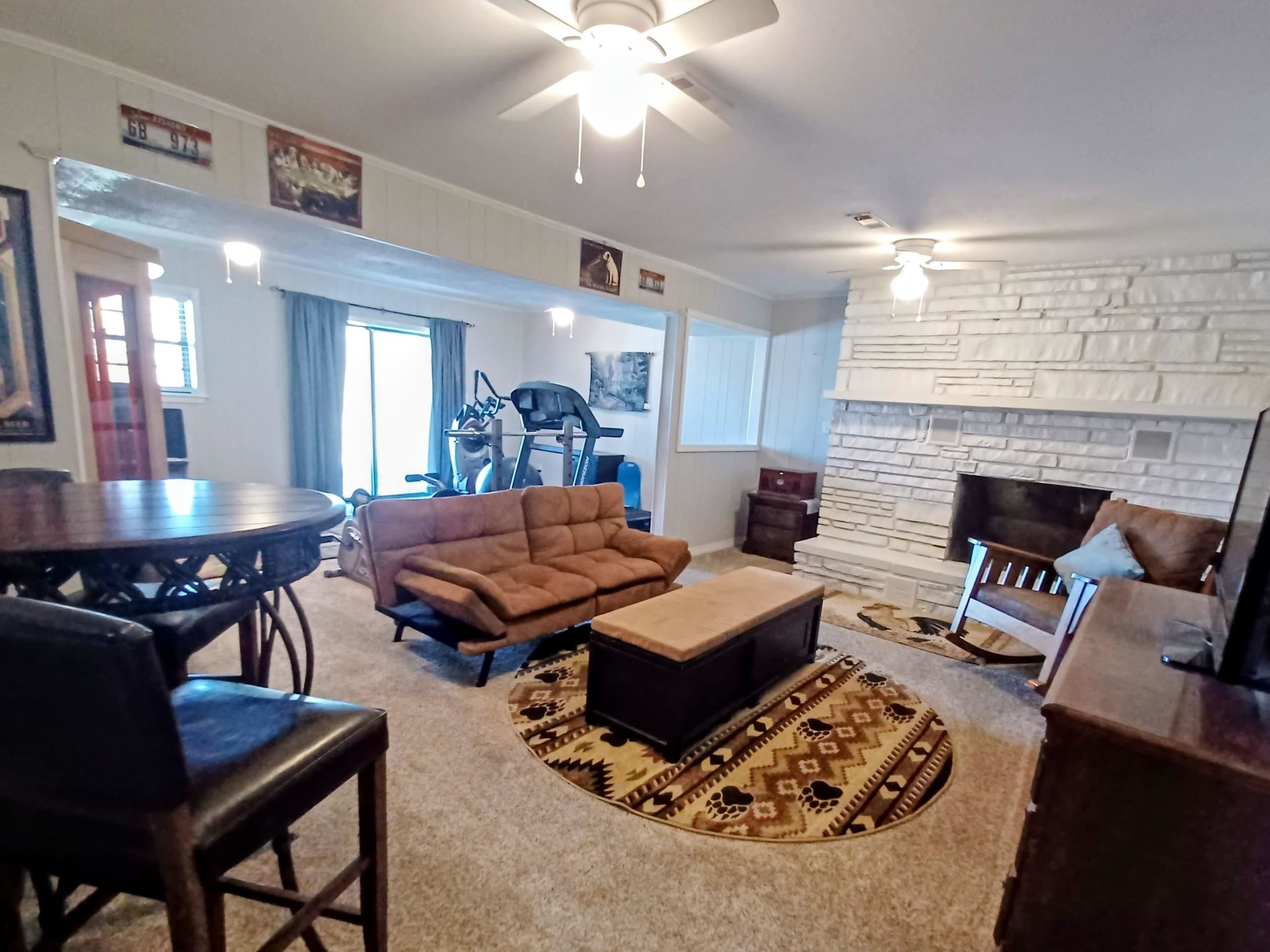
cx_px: 635
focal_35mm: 13
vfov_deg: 89.9
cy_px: 476
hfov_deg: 106.2
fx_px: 477
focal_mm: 1.42
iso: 320
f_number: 2.2
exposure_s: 1/24
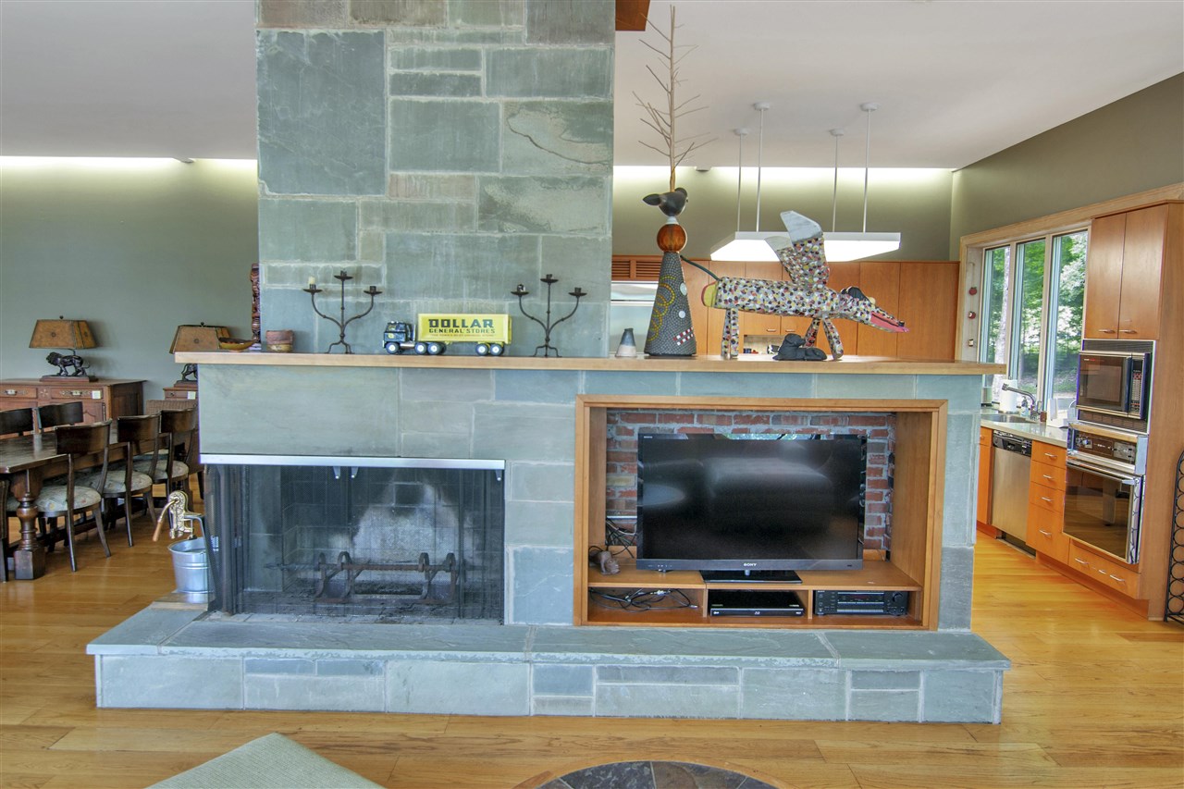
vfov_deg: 53.1
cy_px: 394
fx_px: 789
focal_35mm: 24
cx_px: 592
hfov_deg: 73.8
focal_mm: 16
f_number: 5.6
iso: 100
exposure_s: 1/4
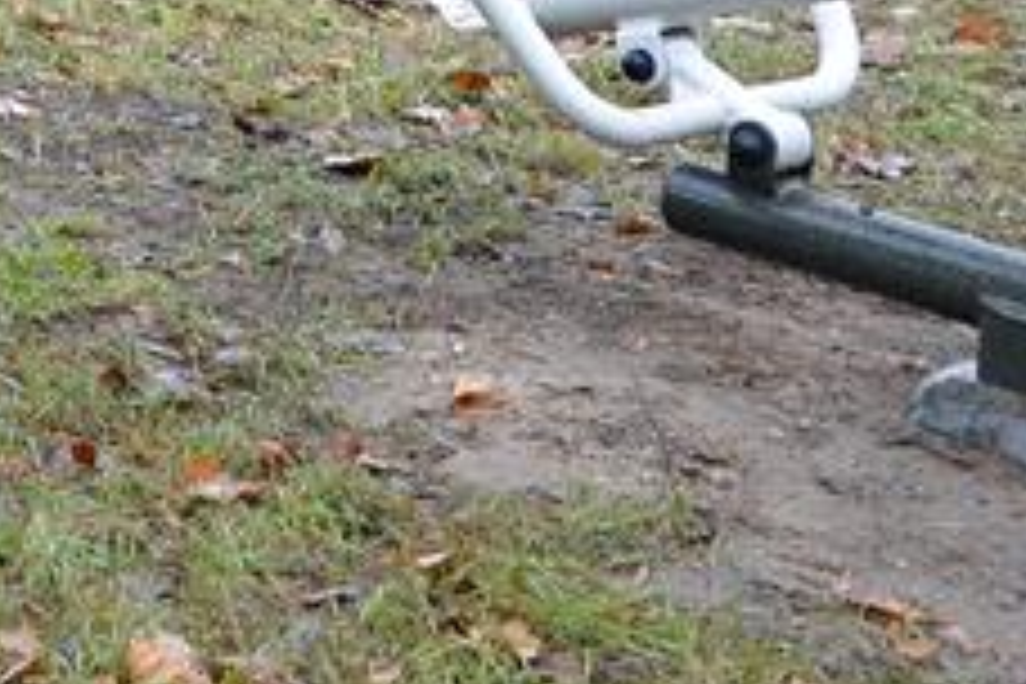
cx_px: -657
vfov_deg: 10.7
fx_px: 3505
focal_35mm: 123
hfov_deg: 15.0
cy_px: -394
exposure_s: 1/80
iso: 2000
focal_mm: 22
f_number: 4.5
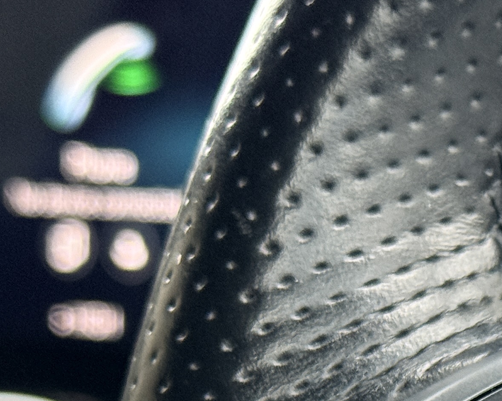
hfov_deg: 11.7
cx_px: 687
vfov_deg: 9.5
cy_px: 526
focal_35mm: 160
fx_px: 2377
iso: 400
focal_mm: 6.76
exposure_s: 1/40
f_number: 1.78
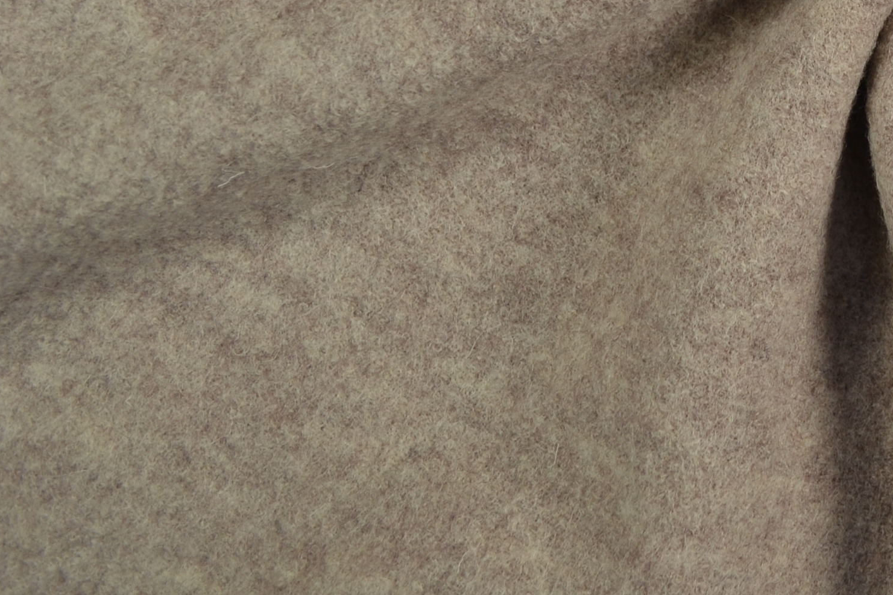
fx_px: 1910
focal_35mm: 77
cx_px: 1036
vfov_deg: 17.0
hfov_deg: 24.2
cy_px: -99
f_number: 5.6
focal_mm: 22
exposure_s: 1/30
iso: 100
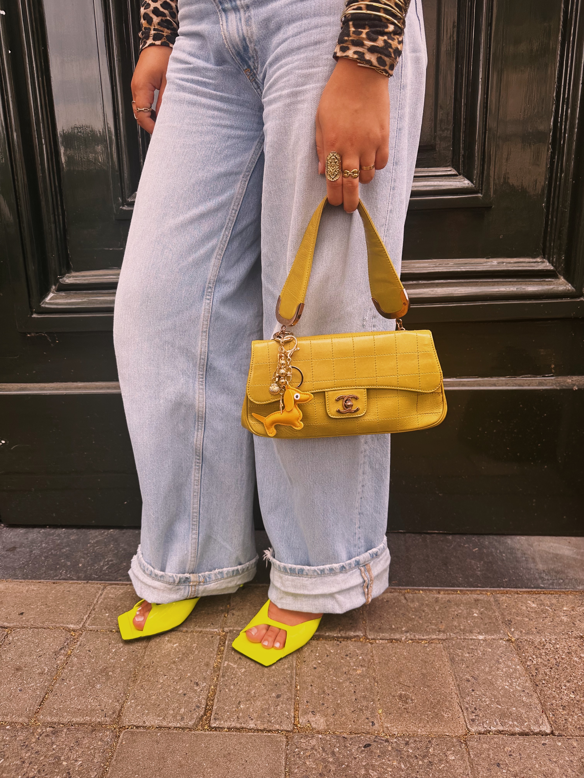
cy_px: 389
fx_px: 540
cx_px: 292
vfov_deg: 71.6
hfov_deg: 56.8
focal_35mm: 24
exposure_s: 1/597
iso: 80
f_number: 1.78
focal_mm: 6.86
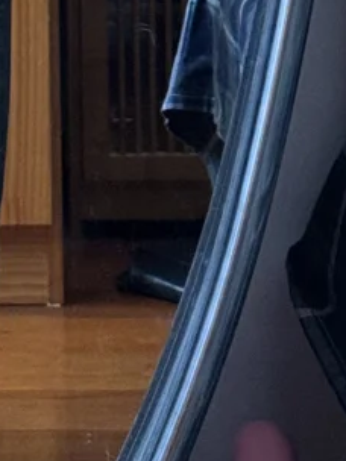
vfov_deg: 8.3
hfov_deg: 6.5
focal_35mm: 227
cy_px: -491
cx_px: -132
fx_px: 3025
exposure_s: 1/60
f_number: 1.78
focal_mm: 6.76
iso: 250
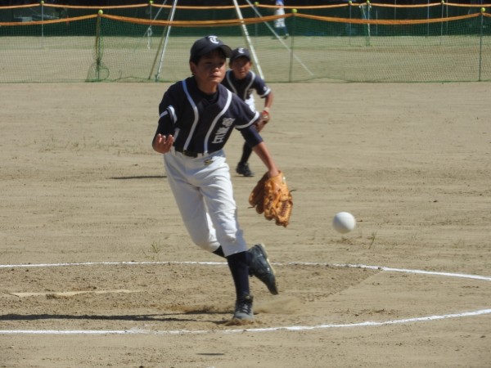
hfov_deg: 6.6
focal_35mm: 300
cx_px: 246
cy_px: 184
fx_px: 4255
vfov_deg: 5.0
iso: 100
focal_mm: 53.7
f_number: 5.5
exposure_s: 1/800
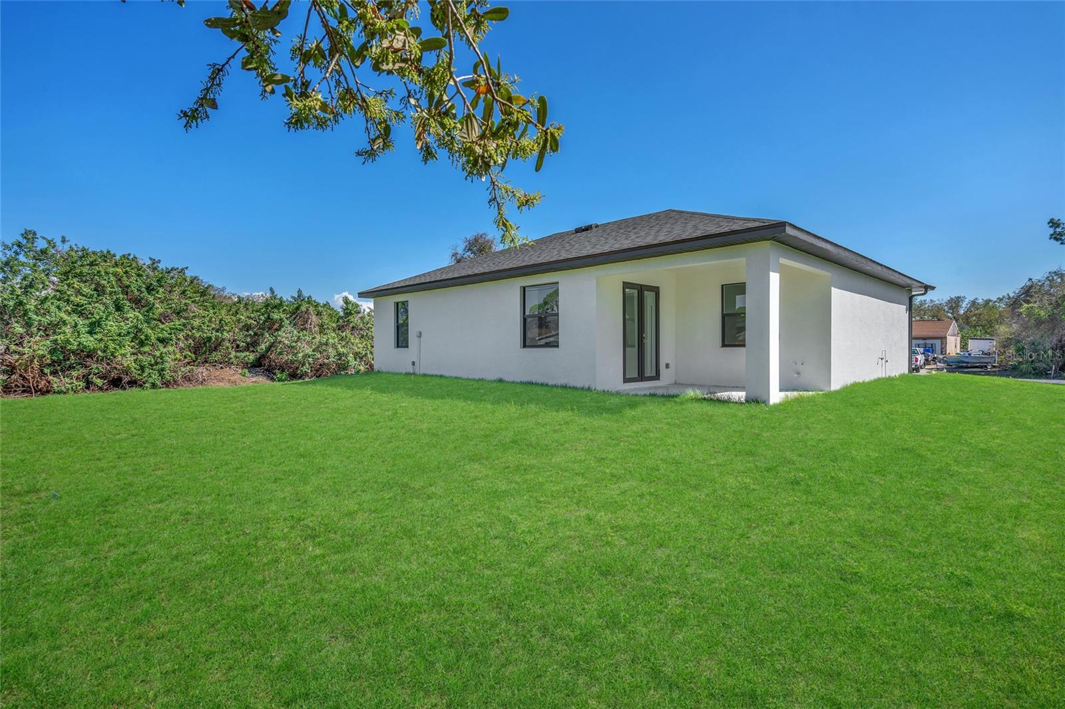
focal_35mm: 17
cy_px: 354
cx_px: 532
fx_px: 503
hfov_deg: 93.3
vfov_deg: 70.4
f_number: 9
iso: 100
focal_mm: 17
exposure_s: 1/30
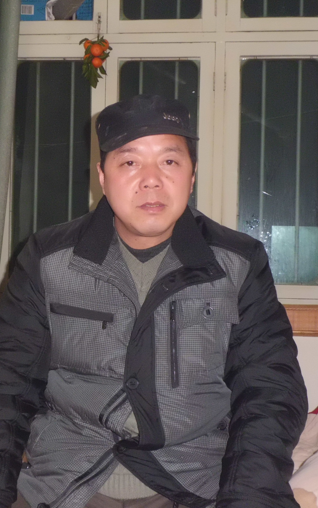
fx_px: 929
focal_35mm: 67
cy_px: 253
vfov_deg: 30.6
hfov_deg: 19.4
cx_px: 119
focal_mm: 8.3
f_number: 3.4
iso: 400
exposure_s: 1/60
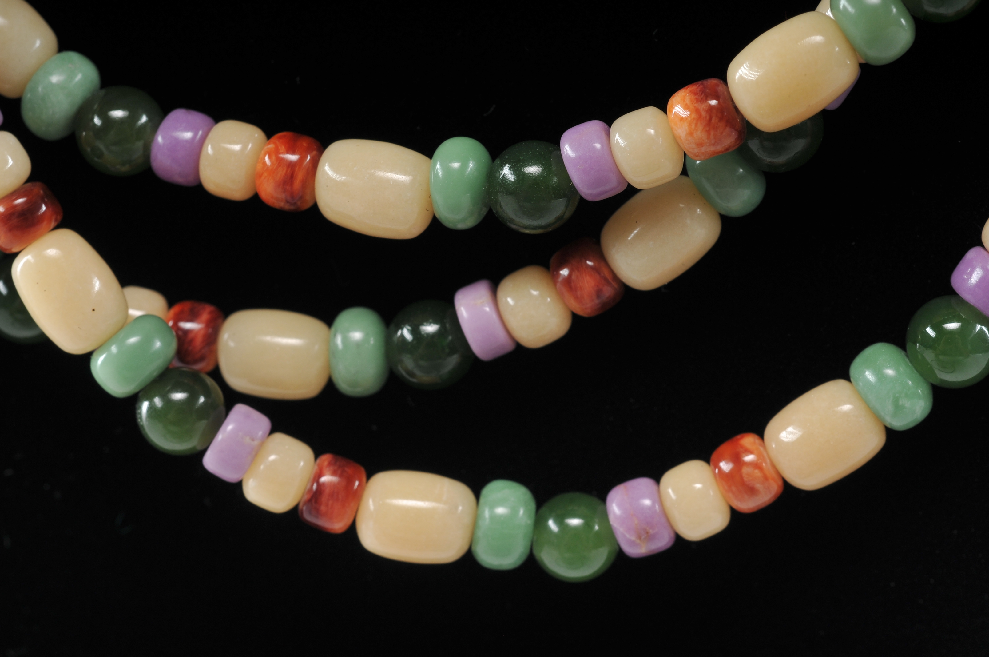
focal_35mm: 90
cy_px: 328
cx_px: 494
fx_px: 2469
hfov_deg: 22.6
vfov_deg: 15.2
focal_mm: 60
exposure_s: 1/250
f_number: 14
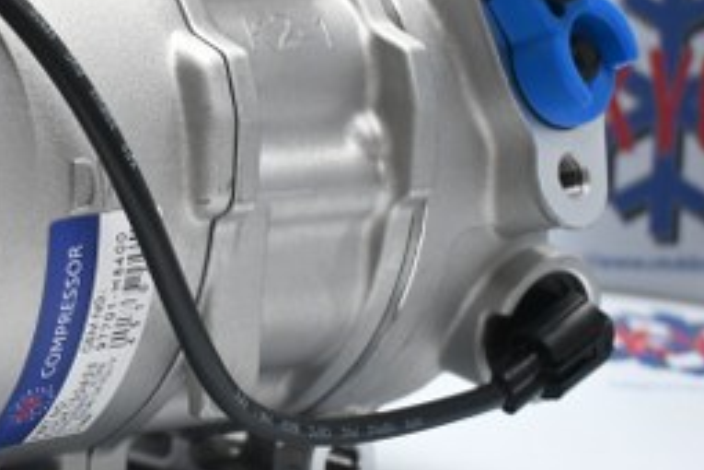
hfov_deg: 15.0
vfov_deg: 10.2
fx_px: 2620
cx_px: -47
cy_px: 144
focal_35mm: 134
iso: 1600
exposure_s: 1/60
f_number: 5.6
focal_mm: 38
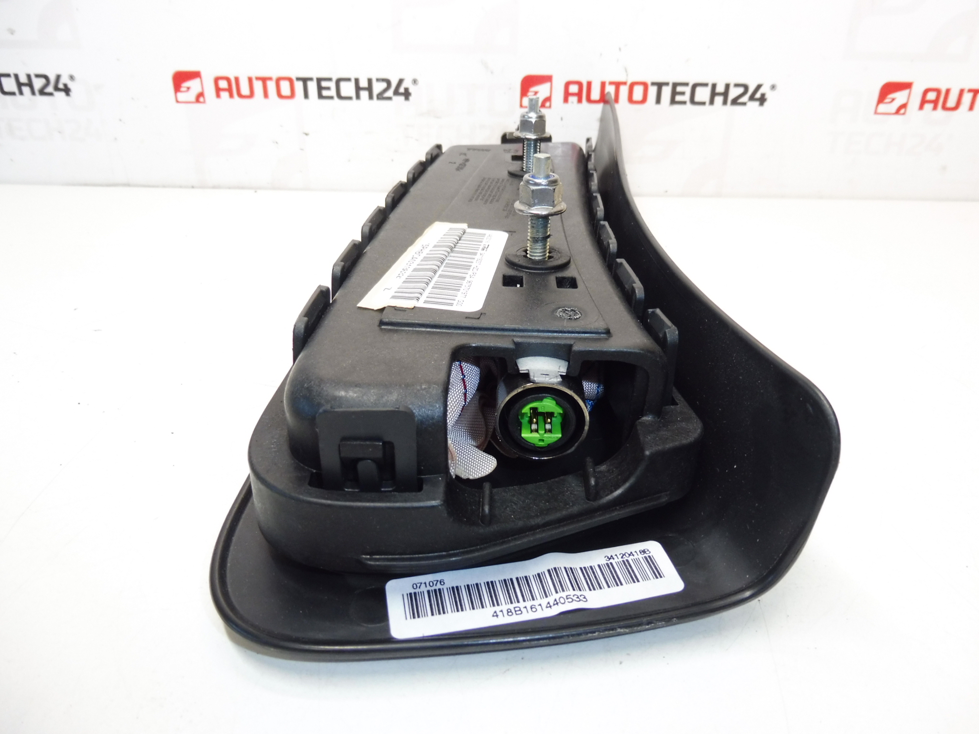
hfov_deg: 71.6
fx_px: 679
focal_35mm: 24
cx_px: 490
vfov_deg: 56.8
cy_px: 367
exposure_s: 1/60
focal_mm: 4.3
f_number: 3.5
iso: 200
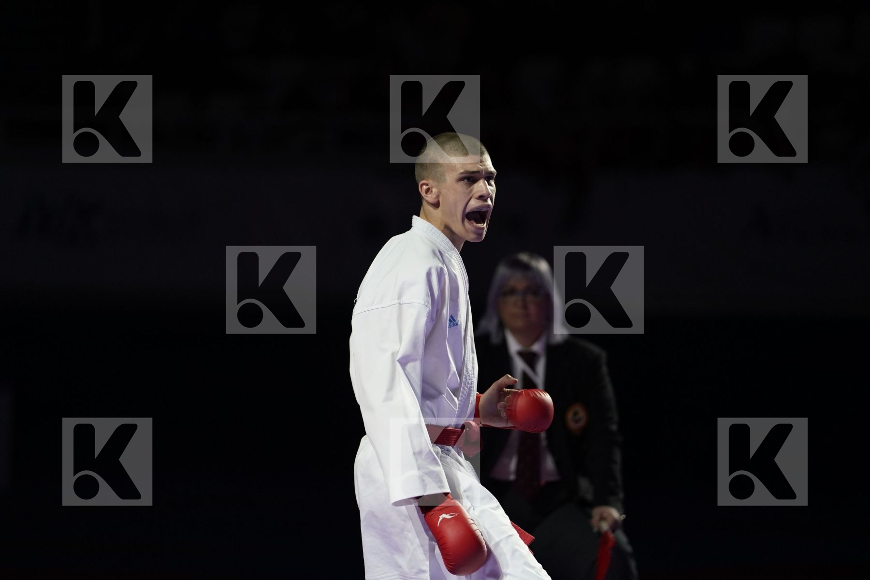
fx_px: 4446
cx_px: 435
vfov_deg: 7.5
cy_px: 290
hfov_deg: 11.2
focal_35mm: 184
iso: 2000
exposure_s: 1/1000
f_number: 2.8
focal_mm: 184
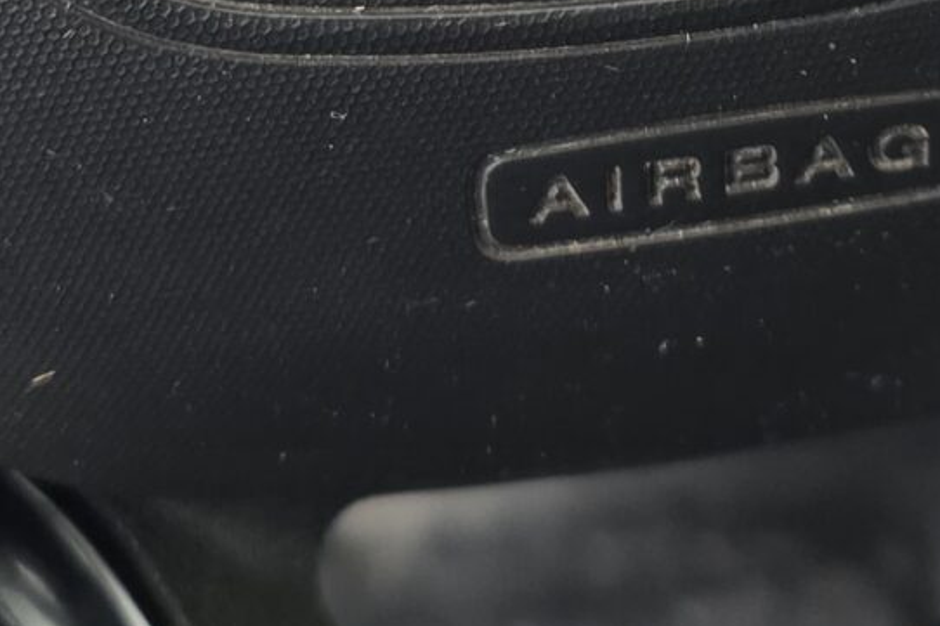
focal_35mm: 113
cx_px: 458
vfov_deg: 11.3
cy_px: -487
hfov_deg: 18.1
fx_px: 2949
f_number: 1.7
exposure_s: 1/100
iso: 400
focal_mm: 6.25
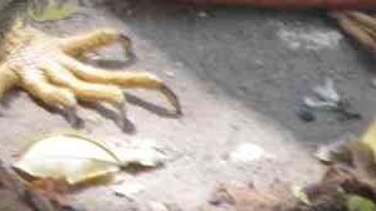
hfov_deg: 2.1
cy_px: -64
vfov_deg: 1.2
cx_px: -162
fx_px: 10466
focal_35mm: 1050
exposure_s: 1/10
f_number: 40
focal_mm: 200
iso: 3200
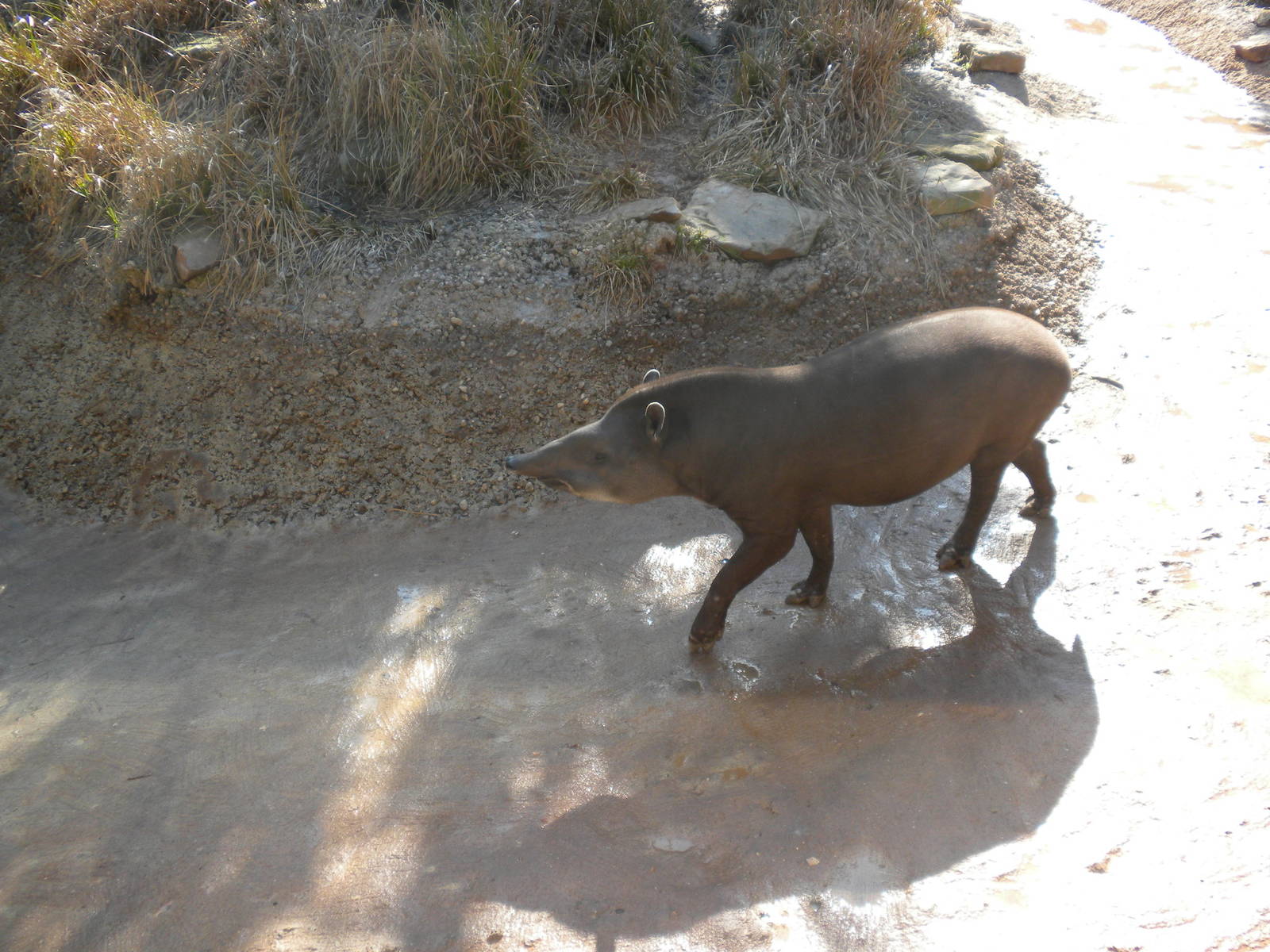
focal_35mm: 37
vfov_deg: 38.7
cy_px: 476
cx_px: 635
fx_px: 1357
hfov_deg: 50.1
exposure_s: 1/166
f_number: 3.5
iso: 64
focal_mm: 6.6
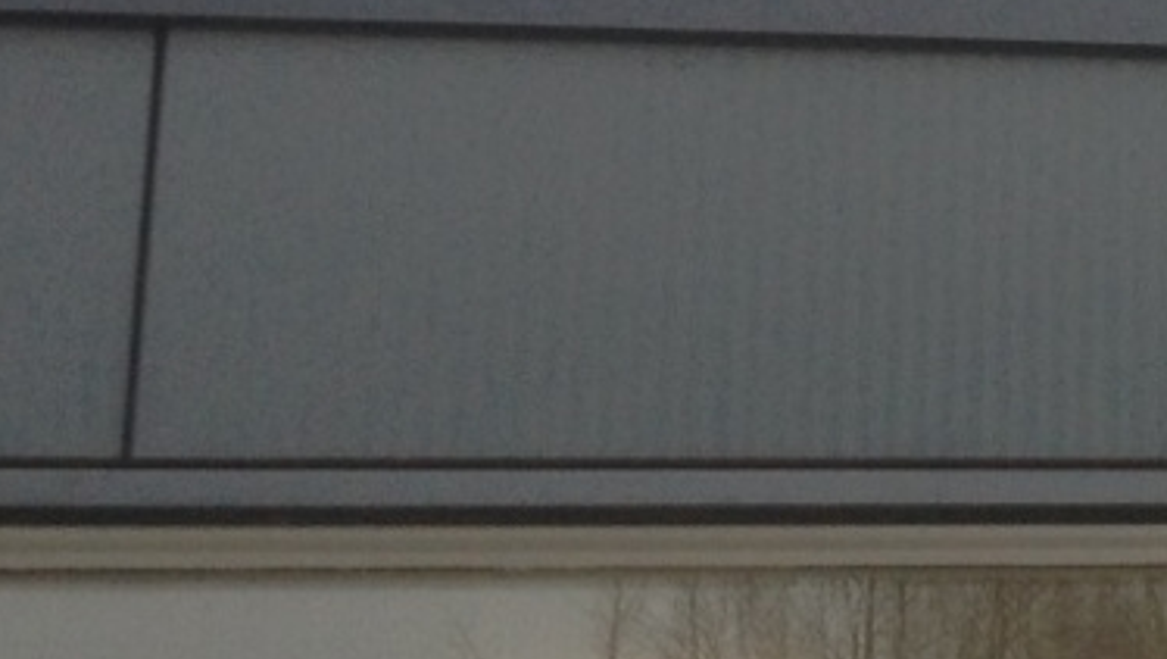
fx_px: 5048
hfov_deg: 12.5
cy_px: -415
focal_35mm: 163
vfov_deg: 7.3
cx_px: 1779
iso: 50
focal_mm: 4.28
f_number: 2.4
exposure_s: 1/120
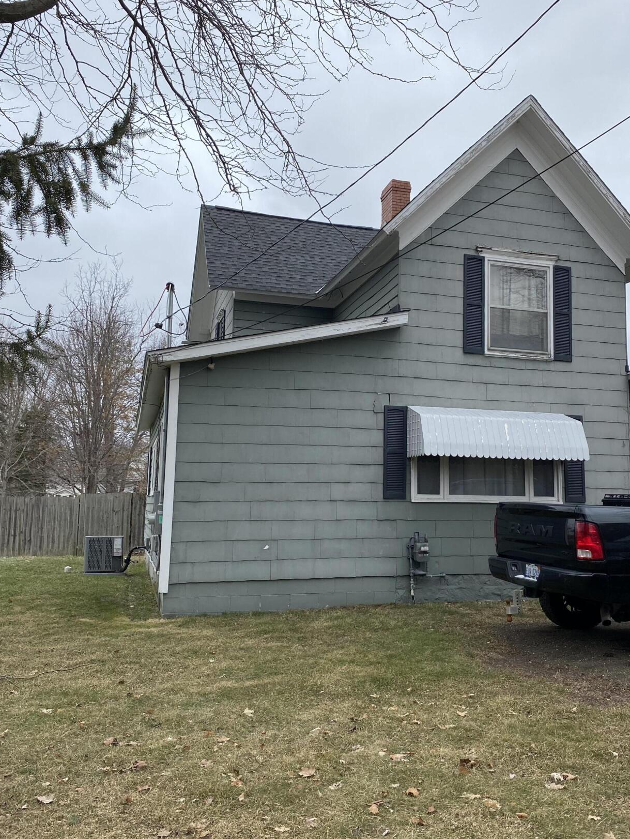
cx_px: 380
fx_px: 776
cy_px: 407
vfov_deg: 56.8
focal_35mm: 32
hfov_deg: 43.9
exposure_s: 1/747
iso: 32
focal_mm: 4.25
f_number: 1.8
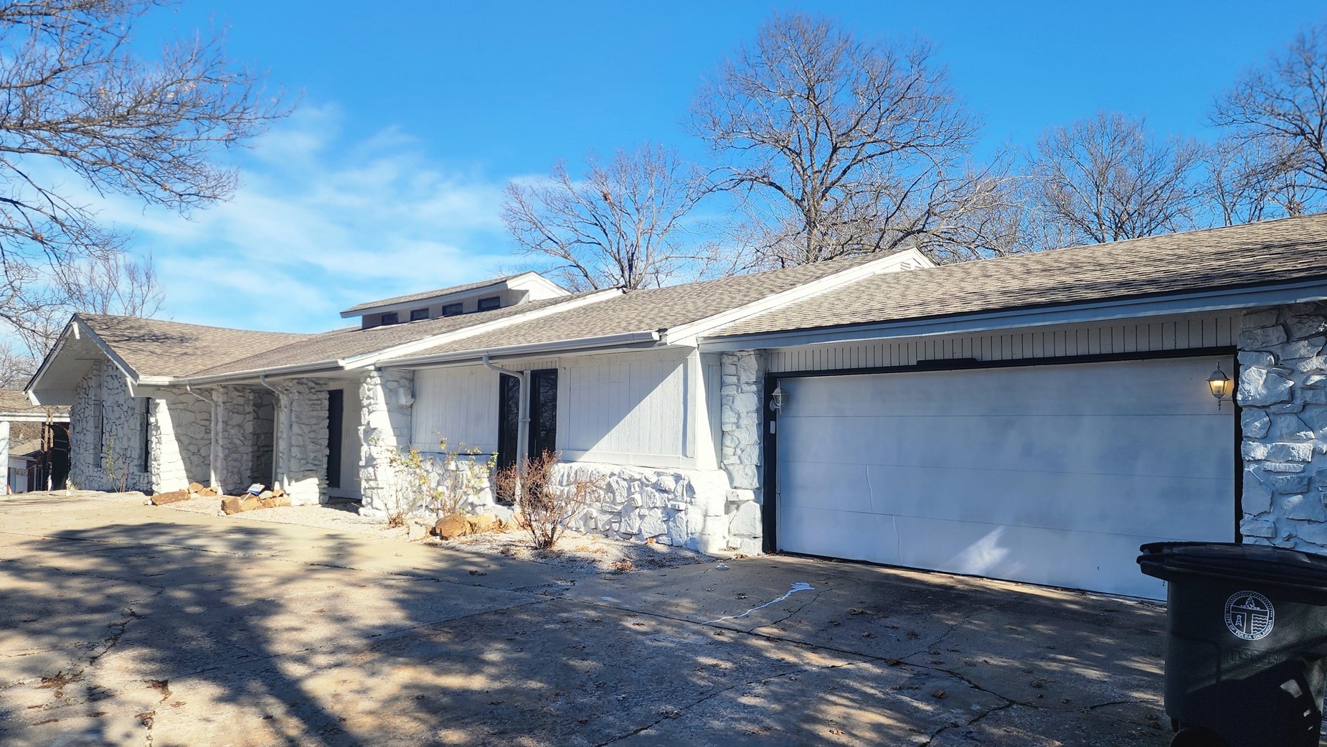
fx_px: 915
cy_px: 421
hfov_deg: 71.9
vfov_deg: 44.3
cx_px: 671
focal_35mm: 26
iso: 12
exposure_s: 1/803
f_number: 1.8
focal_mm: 6.4
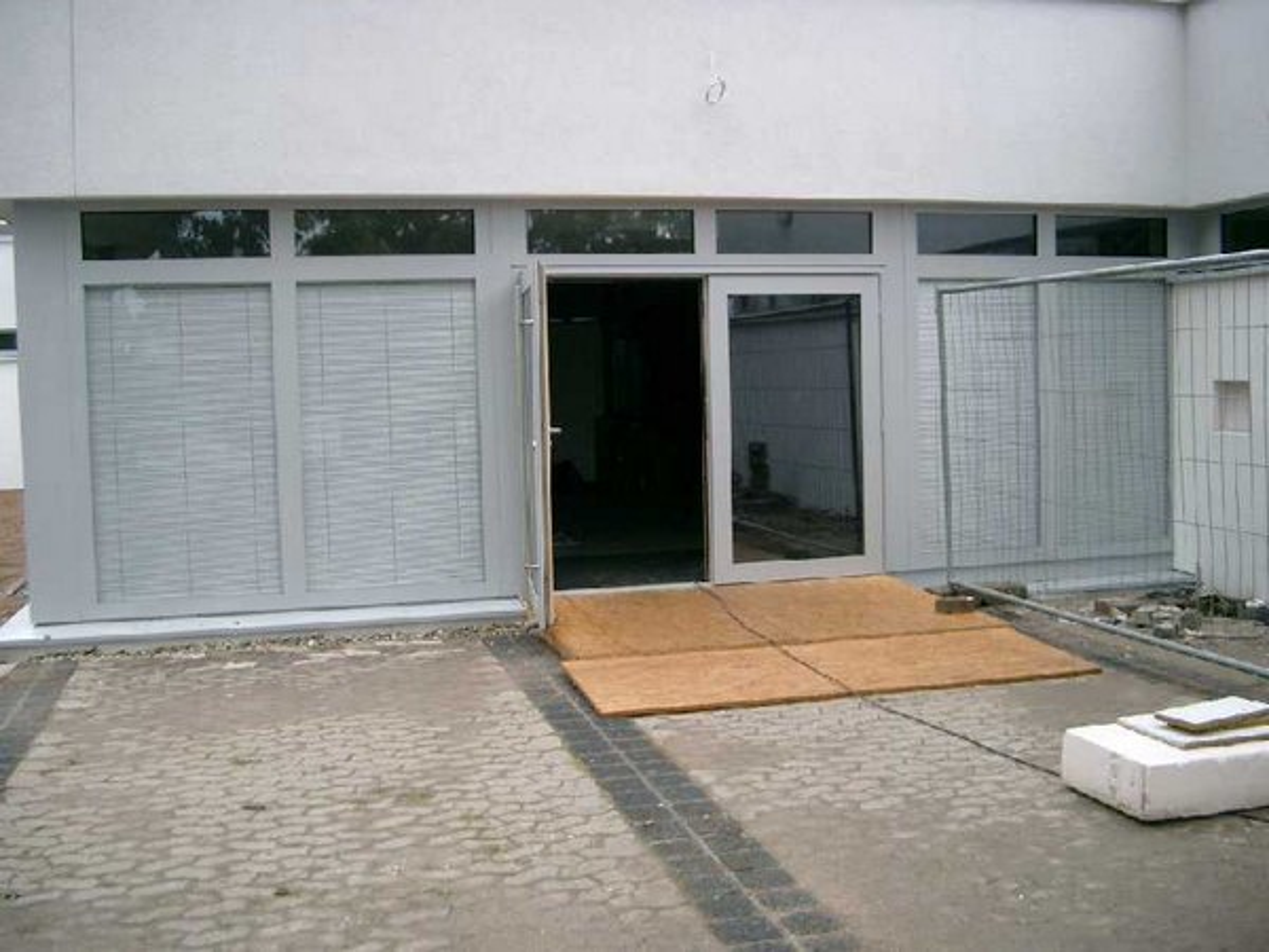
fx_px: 1356
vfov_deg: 38.7
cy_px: 476
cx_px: 634
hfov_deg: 50.1
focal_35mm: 37
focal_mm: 7.6
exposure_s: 1/500
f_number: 2.6
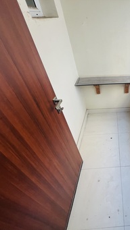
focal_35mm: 19
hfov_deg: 50.4
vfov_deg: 89.6
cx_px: 122
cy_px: 115
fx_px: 116
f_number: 1.8
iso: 64
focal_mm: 1.57
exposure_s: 1/99
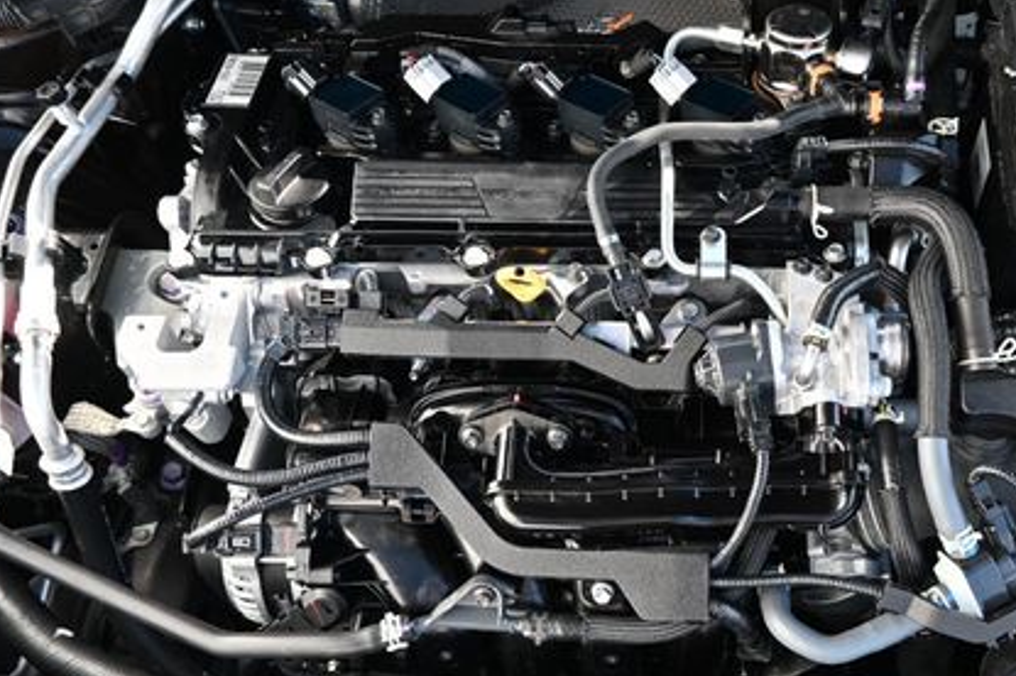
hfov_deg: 51.0
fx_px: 1043
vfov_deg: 35.7
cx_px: 673
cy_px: 416
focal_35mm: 37
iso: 400
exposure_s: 1/125
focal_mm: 16
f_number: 3.5
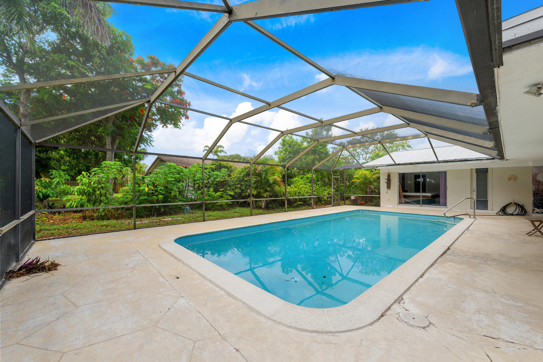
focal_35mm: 14
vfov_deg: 81.2
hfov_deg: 104.3
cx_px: 272
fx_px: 211
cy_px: 181
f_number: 7.1
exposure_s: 1/25
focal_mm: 14
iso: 160
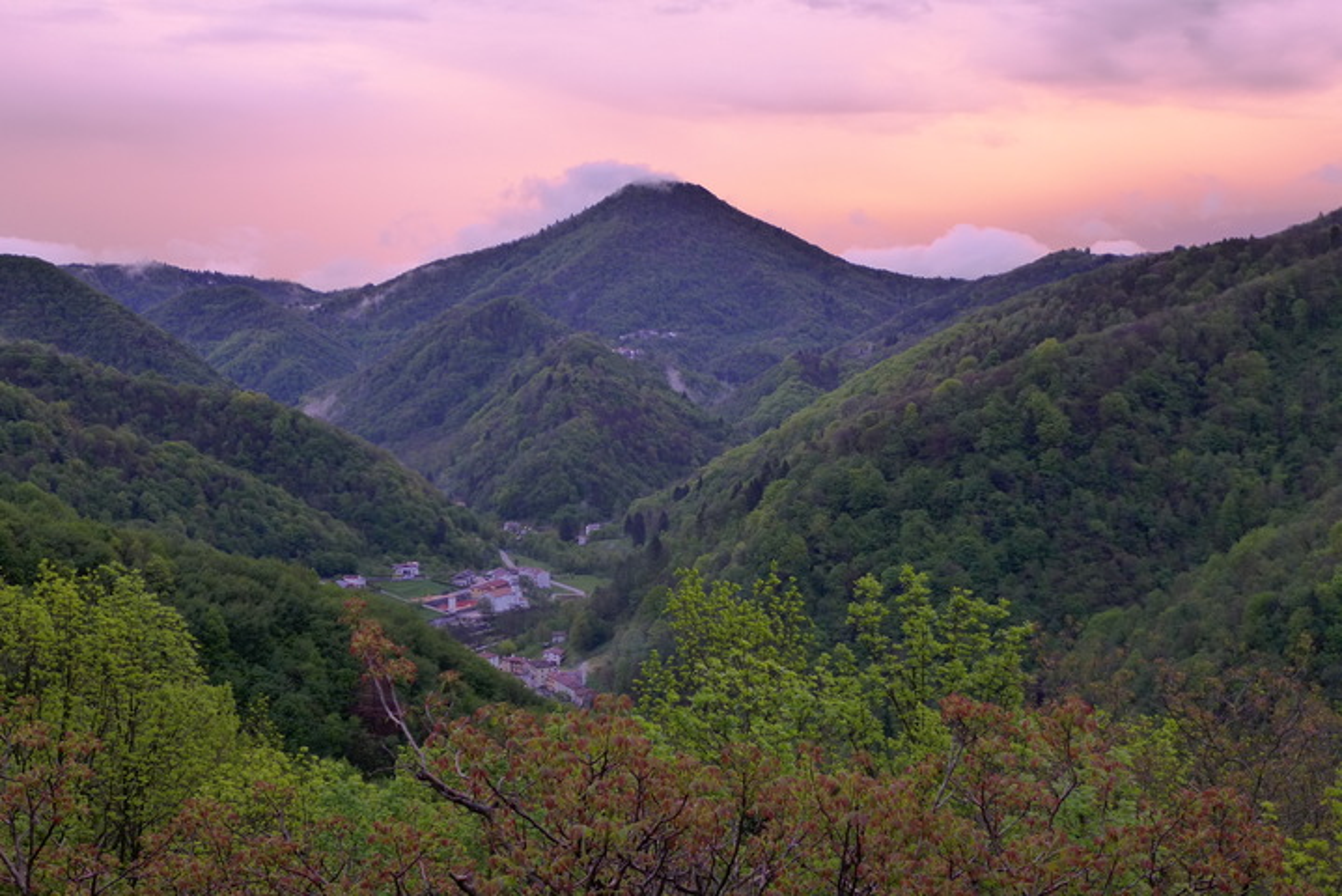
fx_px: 1604
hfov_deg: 45.4
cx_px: 671
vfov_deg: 31.2
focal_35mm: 43
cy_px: 448
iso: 400
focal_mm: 8.4
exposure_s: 1/125
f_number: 1.8
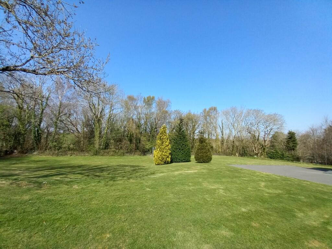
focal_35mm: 13
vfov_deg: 89.9
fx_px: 125
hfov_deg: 106.2
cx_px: 166
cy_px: 124
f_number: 2.2
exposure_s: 1/679
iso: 40
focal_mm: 1.13
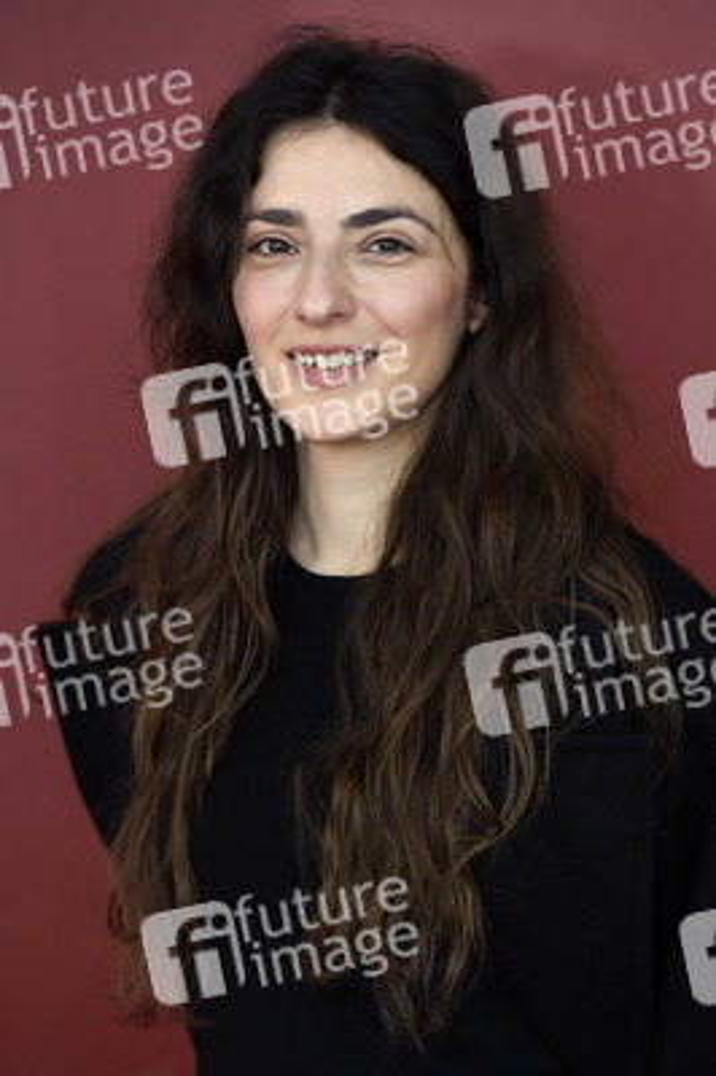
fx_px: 4034
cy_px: 538
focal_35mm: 135
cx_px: 358
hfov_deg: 10.1
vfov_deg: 15.2
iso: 800
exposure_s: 1/250
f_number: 4
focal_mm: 135
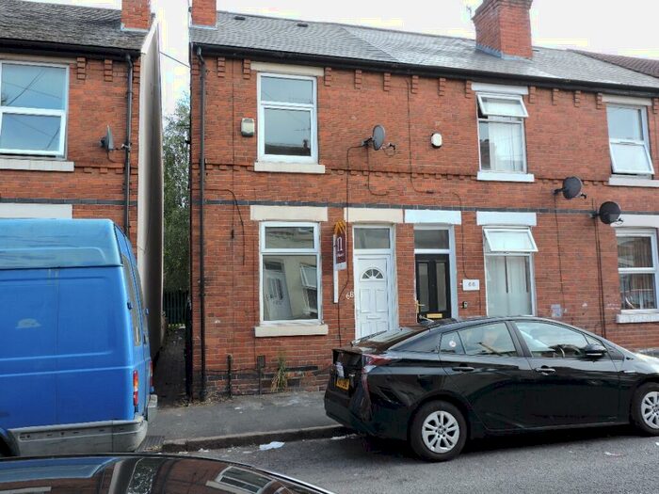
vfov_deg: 46.8
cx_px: 330
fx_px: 571
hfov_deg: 60.0
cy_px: 247
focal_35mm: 30
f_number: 3.1
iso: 100
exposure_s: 1/200
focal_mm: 5.4
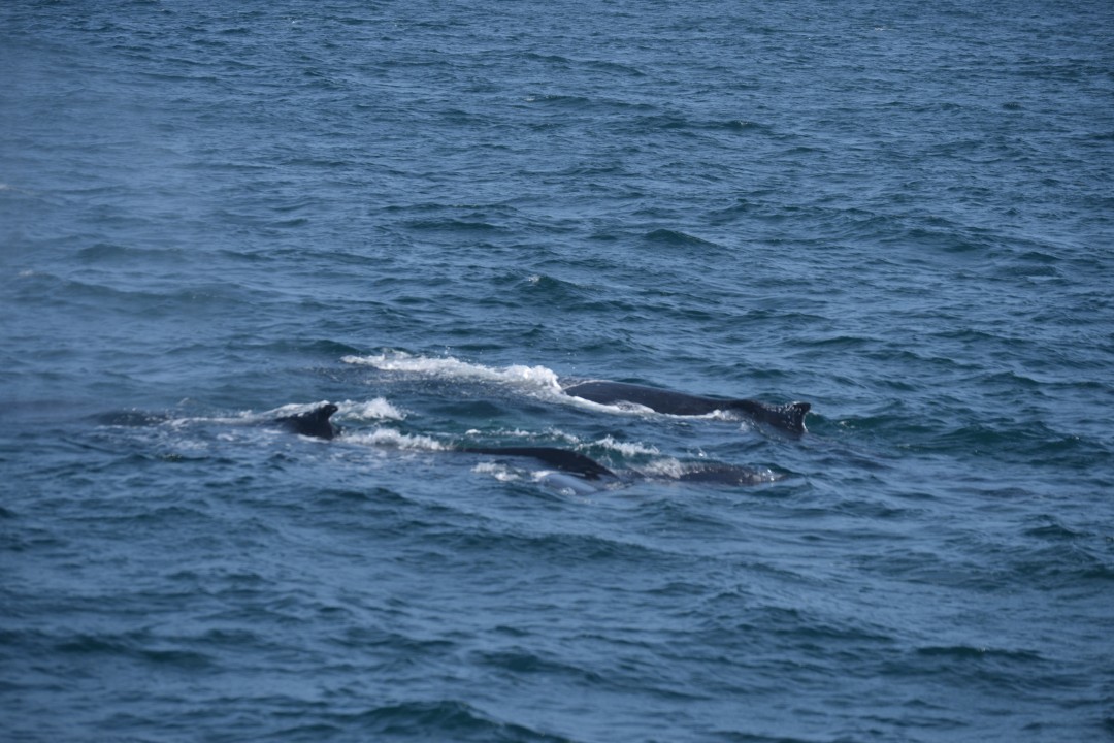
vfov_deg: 7.6
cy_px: 372
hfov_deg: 11.4
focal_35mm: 180
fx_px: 5570
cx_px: 557
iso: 200
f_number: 5.6
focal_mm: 120
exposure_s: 1/1600
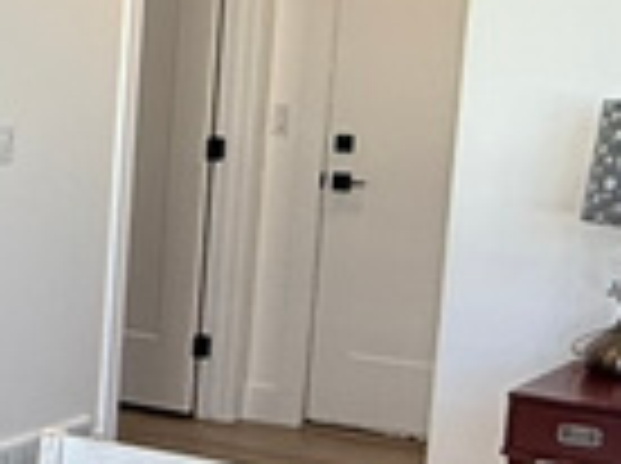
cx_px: -436
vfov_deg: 14.1
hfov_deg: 16.4
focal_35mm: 104
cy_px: 351
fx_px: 1862
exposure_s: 1/120
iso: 125
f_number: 2.2
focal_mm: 2.22
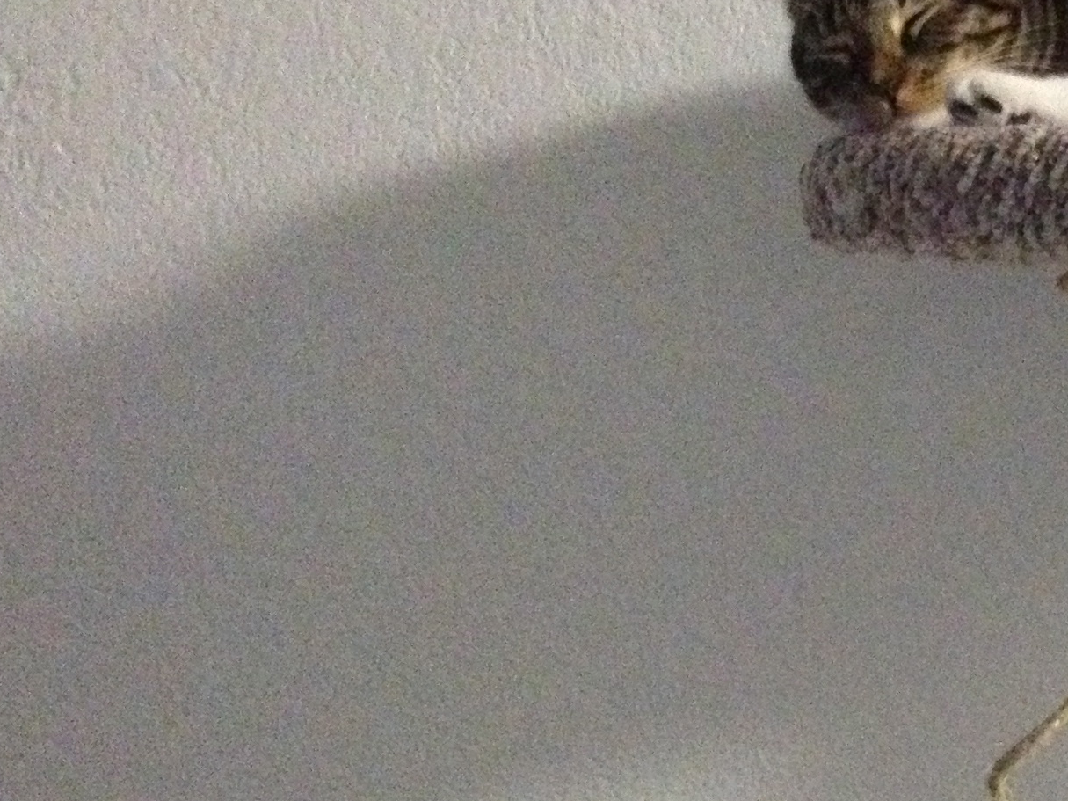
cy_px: 765
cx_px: 1399
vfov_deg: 15.5
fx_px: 2900
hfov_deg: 19.2
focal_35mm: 94
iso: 800
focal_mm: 4.28
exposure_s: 1/15
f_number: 2.4
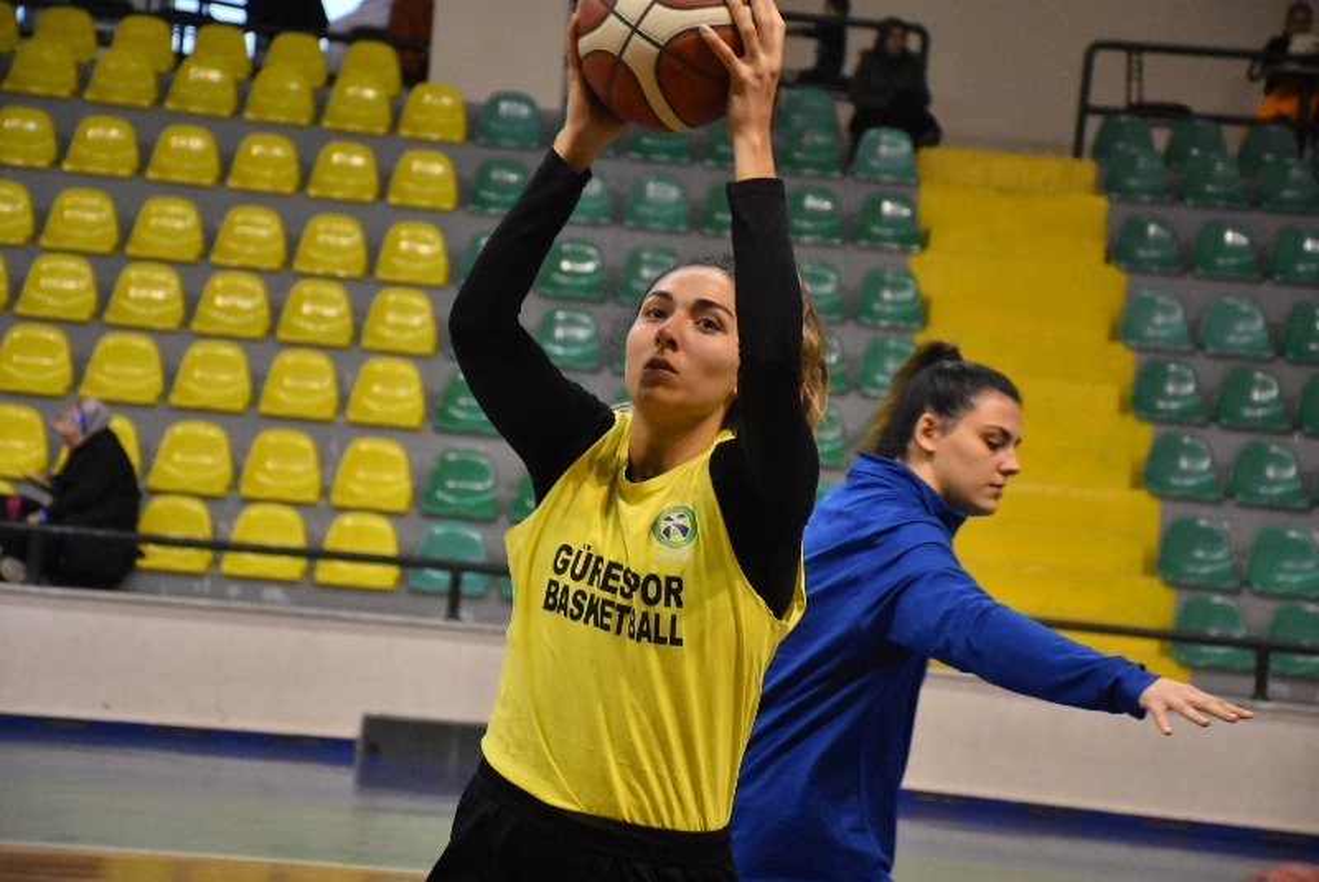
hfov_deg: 18.2
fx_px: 4126
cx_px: 660
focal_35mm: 112
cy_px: 441
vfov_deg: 12.2
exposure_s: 1/400
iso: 8000
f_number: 5
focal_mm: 75
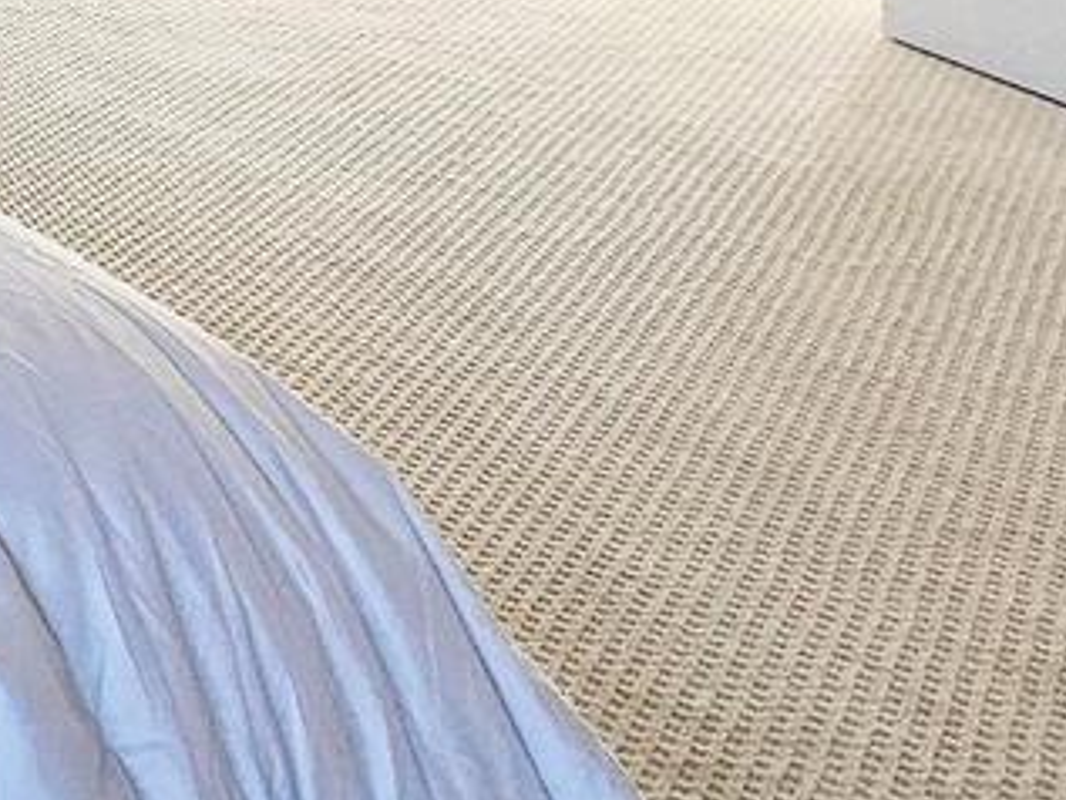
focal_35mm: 59
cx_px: -636
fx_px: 1818
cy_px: -605
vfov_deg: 19.3
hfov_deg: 23.8
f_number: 2.2
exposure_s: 1/60
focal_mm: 2.2
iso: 64
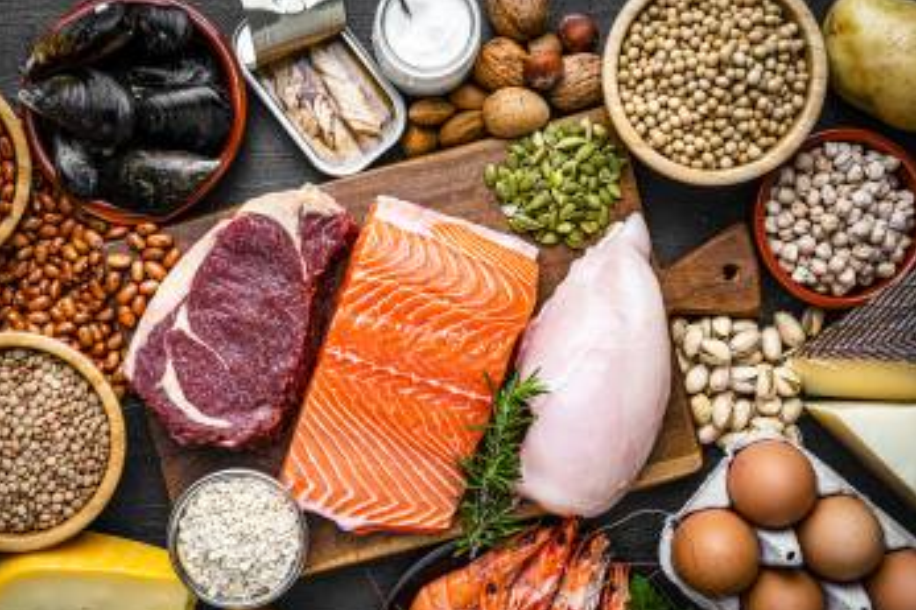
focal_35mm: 45
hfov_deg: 43.6
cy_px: 335
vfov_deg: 29.8
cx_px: 407
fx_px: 1144
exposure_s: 1/100
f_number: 11
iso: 100
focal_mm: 40
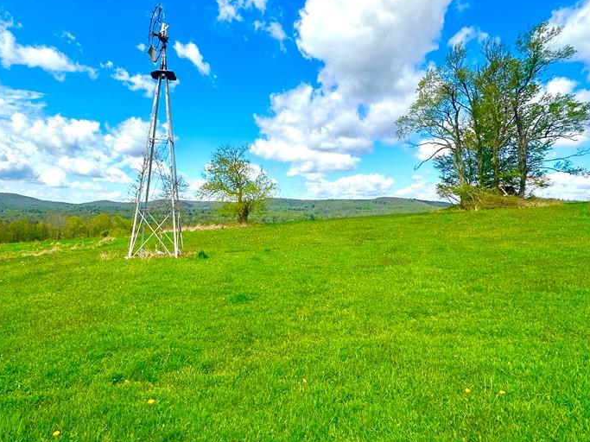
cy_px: 196
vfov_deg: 63.2
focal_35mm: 21
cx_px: 273
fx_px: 358
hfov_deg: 78.9
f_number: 2.2
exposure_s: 1/2451
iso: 50
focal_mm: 2.22
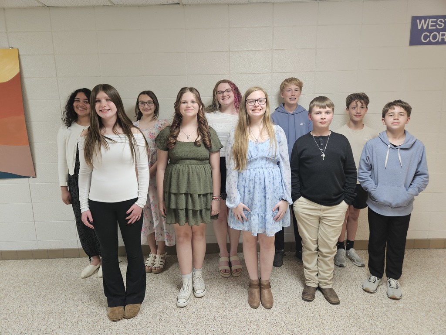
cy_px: 168
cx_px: 223
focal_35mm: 23
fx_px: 296
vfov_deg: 58.9
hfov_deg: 73.9
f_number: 1.8
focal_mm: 5.4
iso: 80
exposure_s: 1/46.3
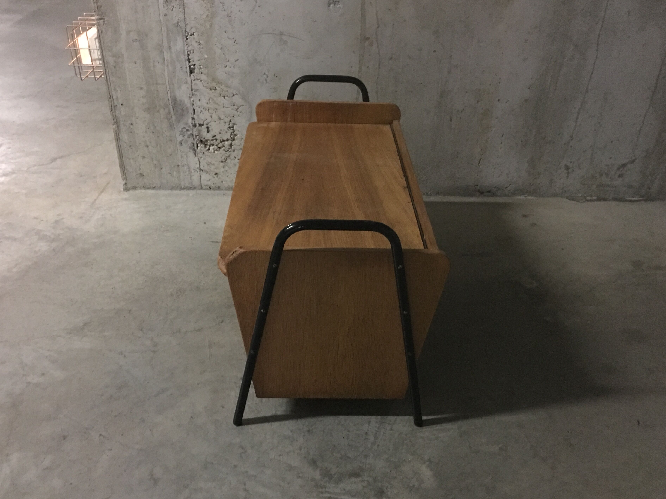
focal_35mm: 31
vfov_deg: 45.4
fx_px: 596
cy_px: 263
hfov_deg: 58.4
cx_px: 330
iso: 160
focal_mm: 4.15
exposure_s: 1/4
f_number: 2.2
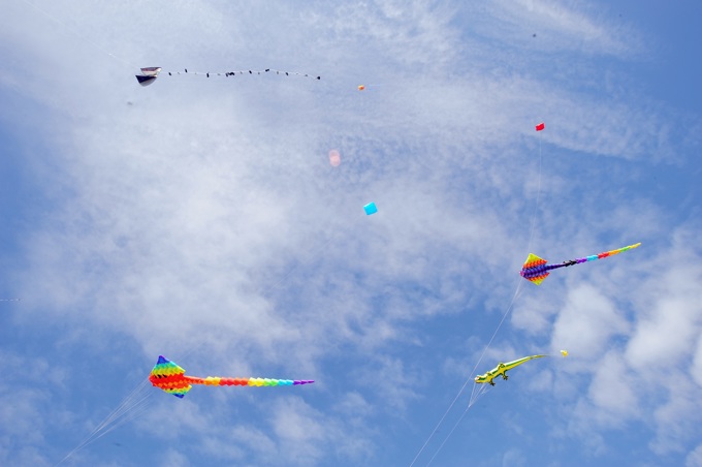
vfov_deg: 70.3
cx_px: 351
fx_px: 331
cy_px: 234
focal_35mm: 17
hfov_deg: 93.3
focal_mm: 17
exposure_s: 1/60
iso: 200
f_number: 13
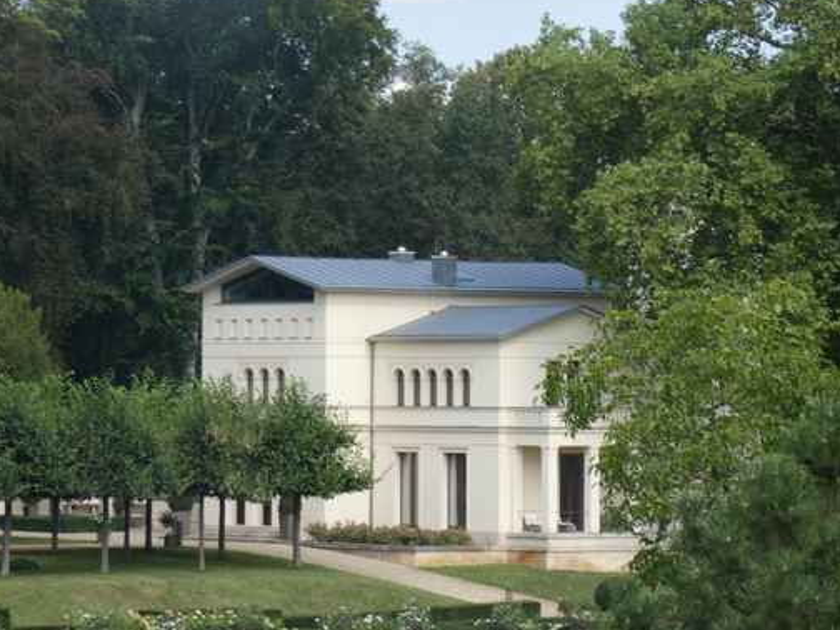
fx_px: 5824
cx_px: 445
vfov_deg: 6.2
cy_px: 323
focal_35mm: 240
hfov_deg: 8.2
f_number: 5.5
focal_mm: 33.9
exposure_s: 1/200
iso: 80
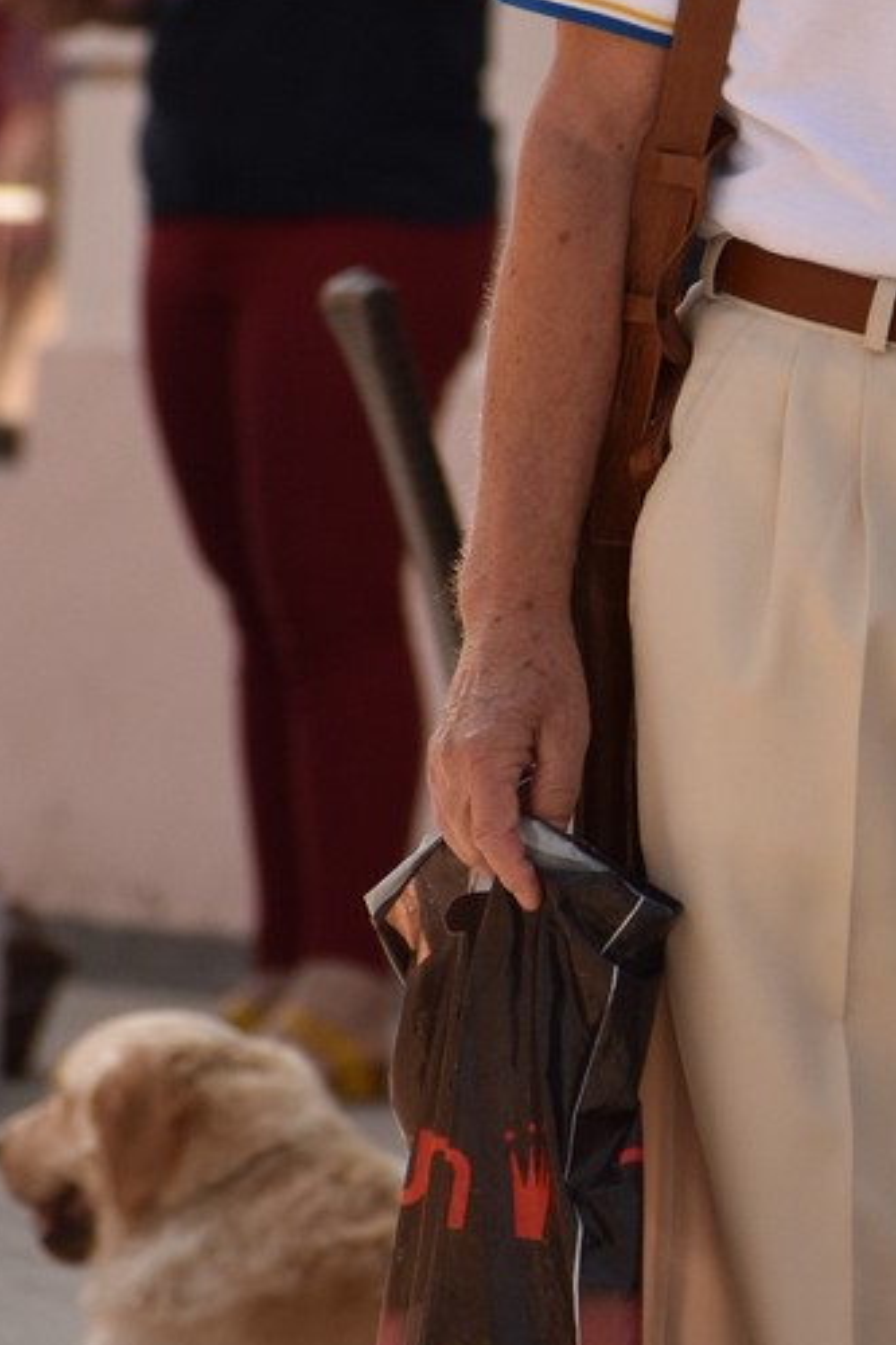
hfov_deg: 1.8
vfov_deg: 2.7
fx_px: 28578
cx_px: 1068
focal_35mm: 765
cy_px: 455
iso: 400
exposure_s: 1/1600
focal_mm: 170
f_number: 5
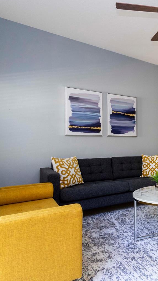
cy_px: 144
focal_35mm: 28
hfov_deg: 34.2
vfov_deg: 67.9
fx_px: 209
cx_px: 185
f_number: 14
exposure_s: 1/8
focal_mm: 17
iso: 1000
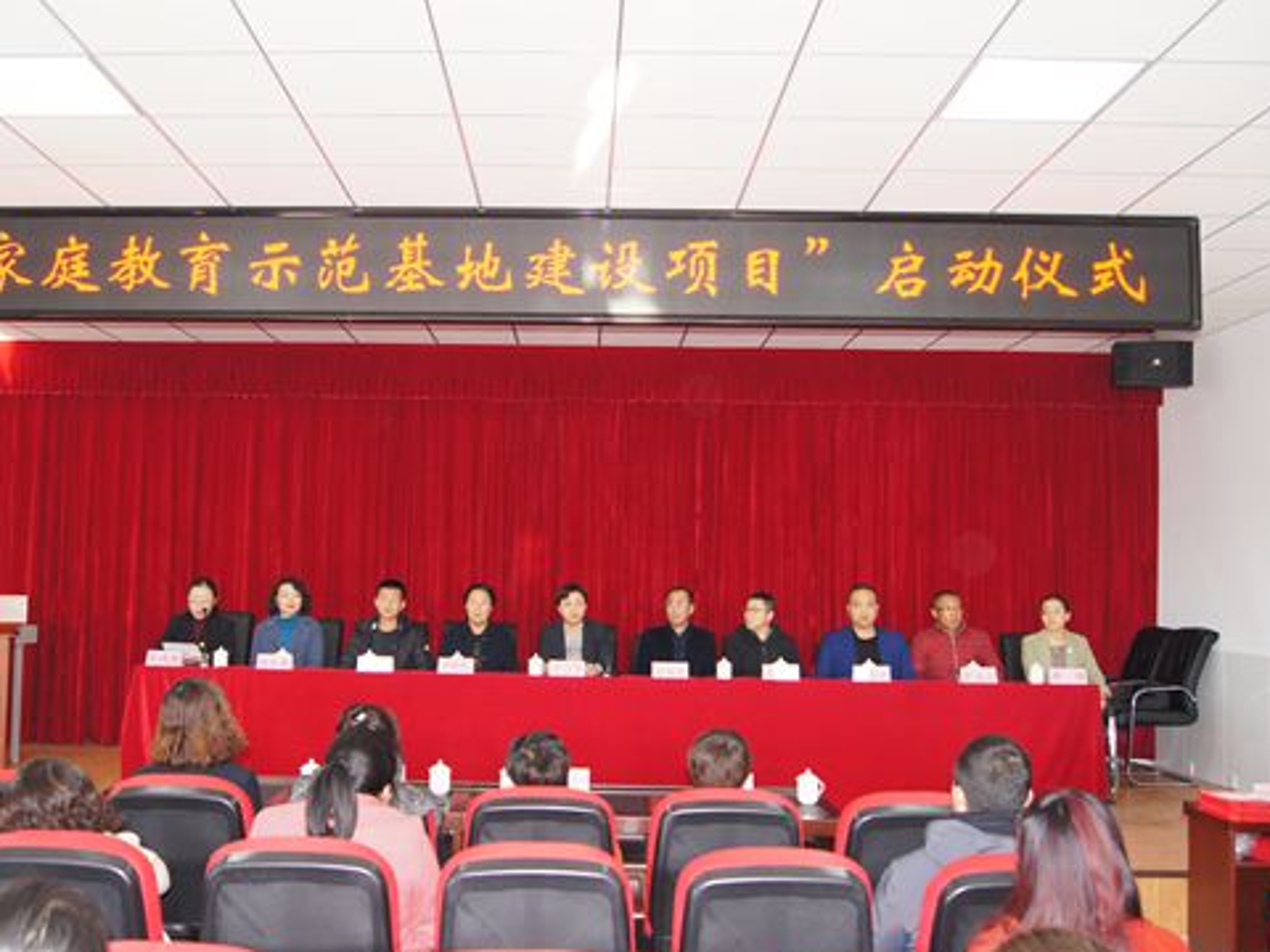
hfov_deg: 55.2
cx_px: 553
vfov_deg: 42.9
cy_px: 480
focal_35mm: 33
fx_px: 1211
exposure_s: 1/60
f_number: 4.5
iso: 640
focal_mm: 20
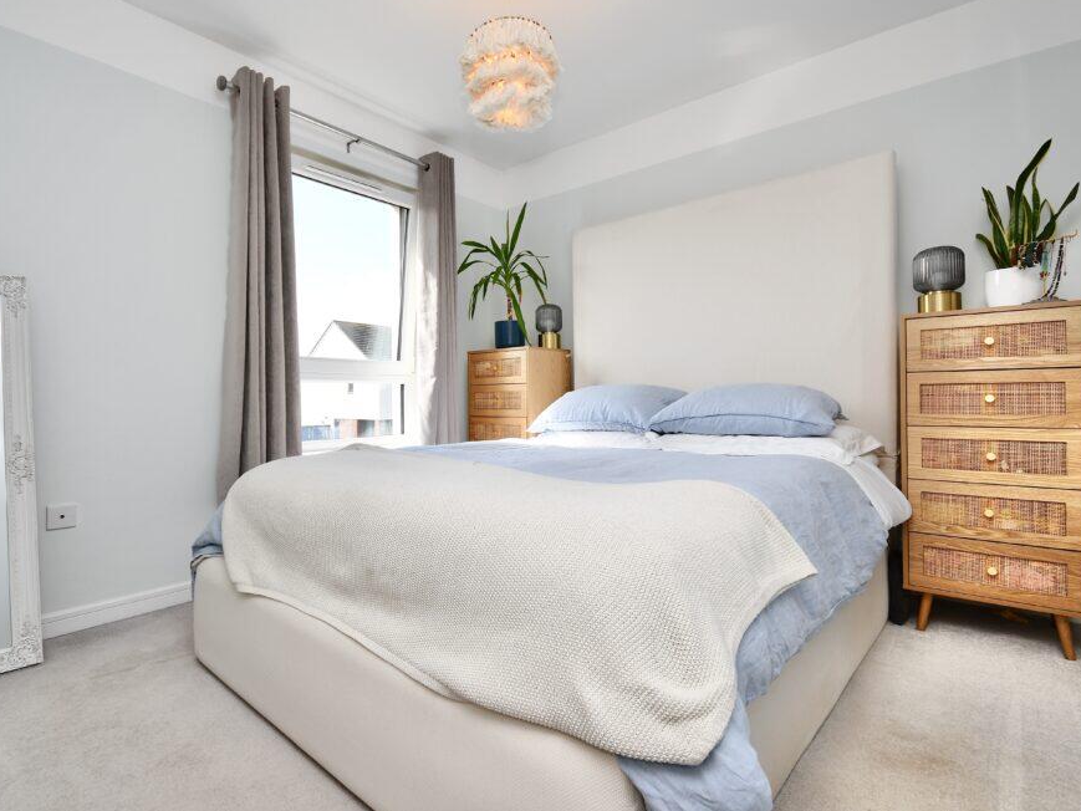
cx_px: 503
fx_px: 531
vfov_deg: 74.7
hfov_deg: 90.9
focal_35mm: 17
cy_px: 389
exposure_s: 1/125
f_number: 5.6
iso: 180
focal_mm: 10
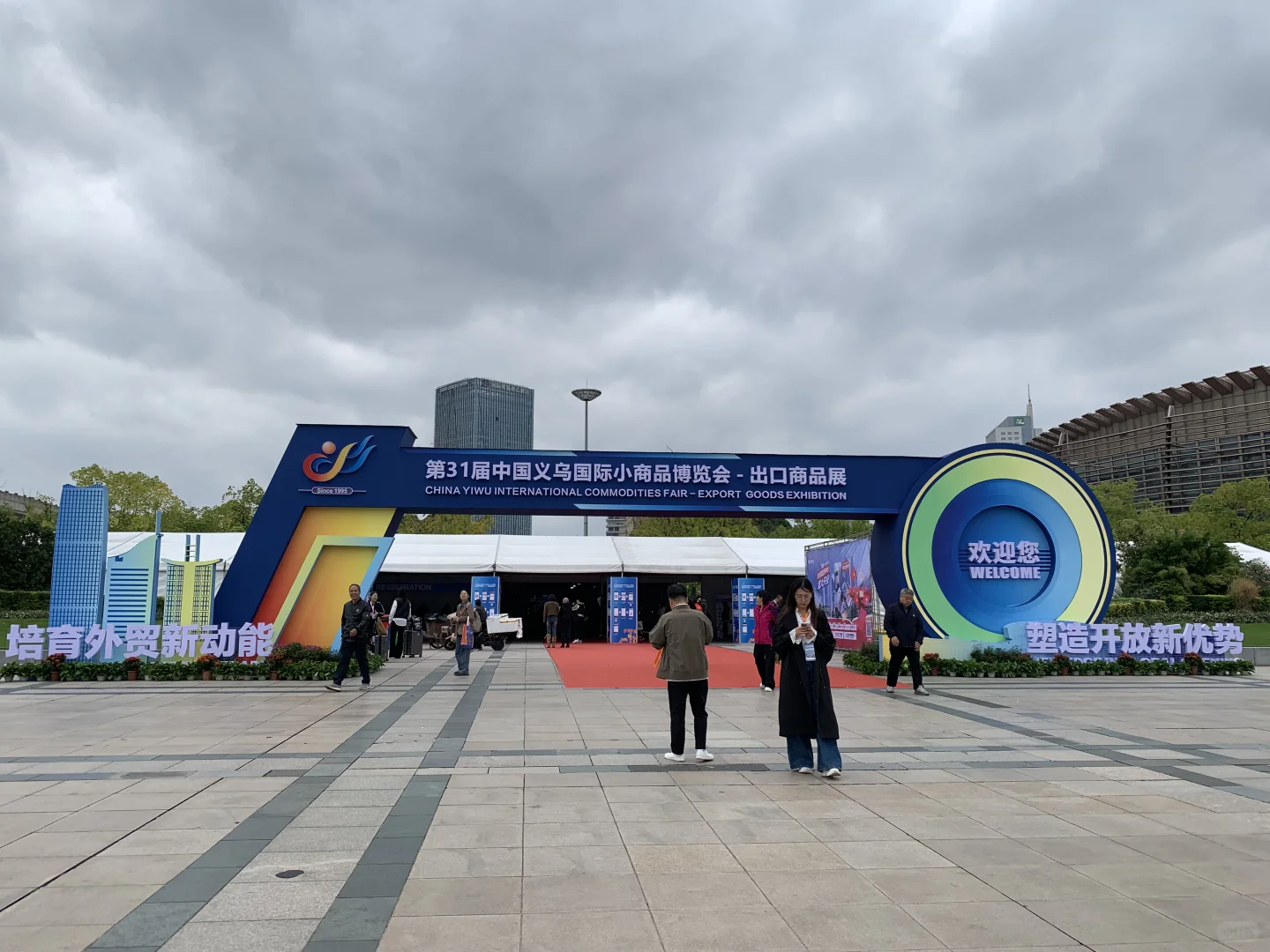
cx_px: 635
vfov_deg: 53.1
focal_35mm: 26
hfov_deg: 67.3
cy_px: 476
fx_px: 954
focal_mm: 4.25
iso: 25
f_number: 1.8
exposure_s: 1/1001
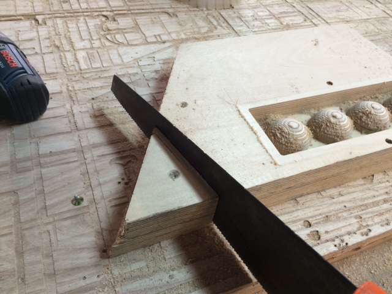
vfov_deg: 48.2
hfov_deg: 61.7
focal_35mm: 29
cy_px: 147
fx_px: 328
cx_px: 196
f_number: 2.2
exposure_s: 1/33
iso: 125
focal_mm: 4.15
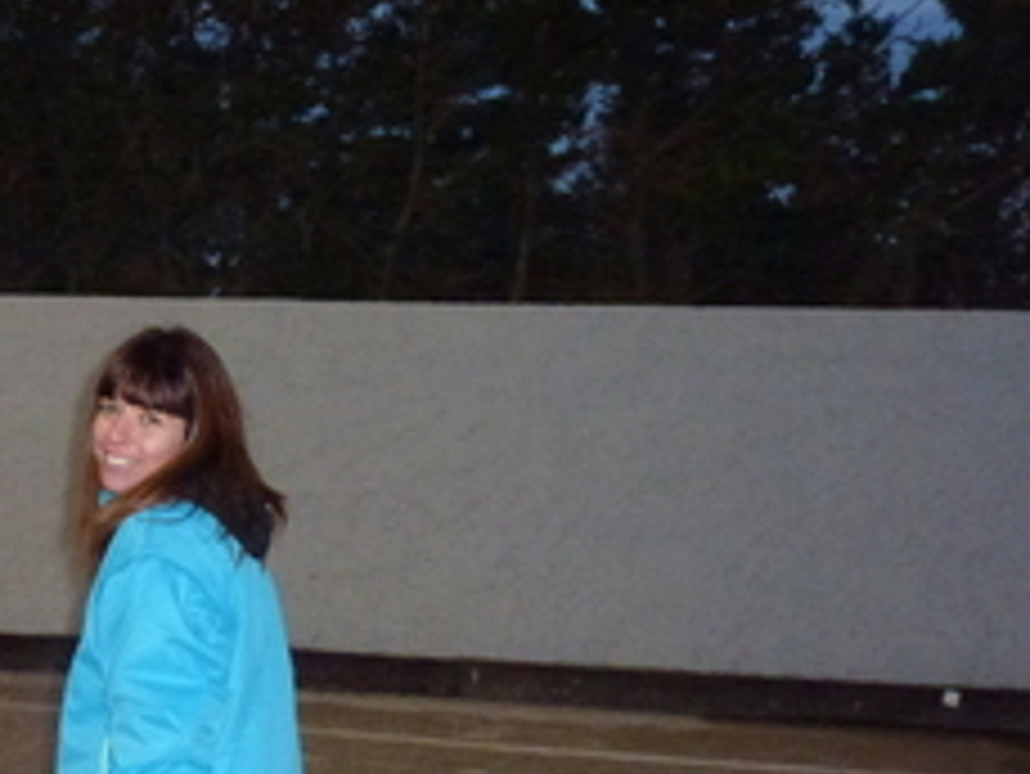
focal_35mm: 66
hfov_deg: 28.6
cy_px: 518
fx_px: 1965
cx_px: 175
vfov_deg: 22.2
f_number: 3.8
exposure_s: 1/60
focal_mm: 6.8
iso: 1000
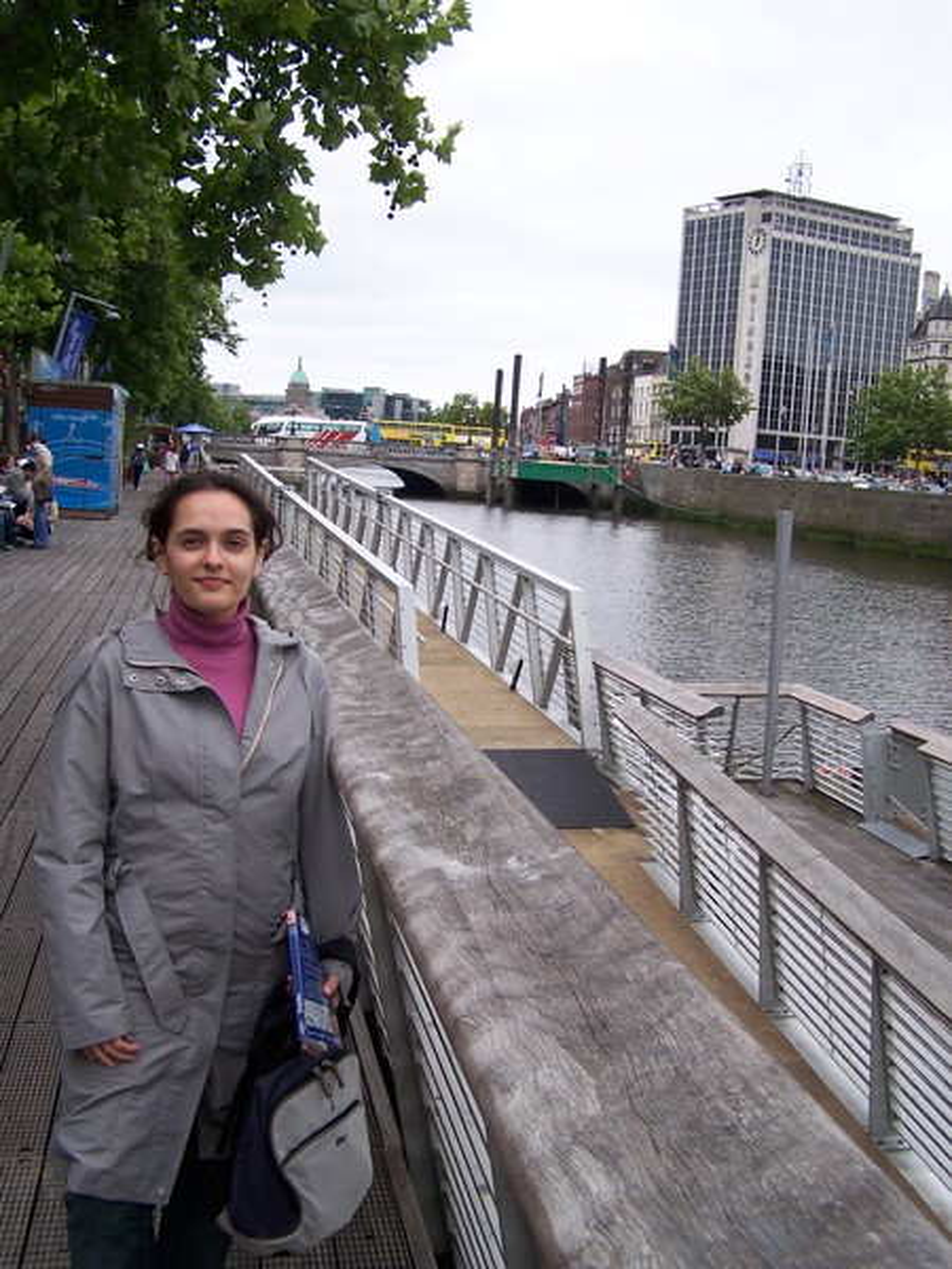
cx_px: 476
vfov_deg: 49.0
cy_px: 634
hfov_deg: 37.7
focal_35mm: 38
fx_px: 1393
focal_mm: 6.3
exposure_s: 1/125
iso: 80
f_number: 2.8
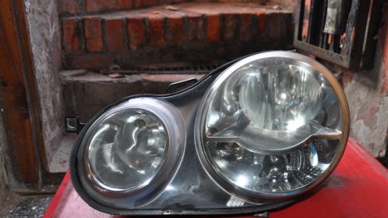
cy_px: 115
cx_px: 194
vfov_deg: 31.2
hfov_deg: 52.8
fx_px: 391
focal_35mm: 38
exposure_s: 1/60
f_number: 3.8
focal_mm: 24
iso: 280
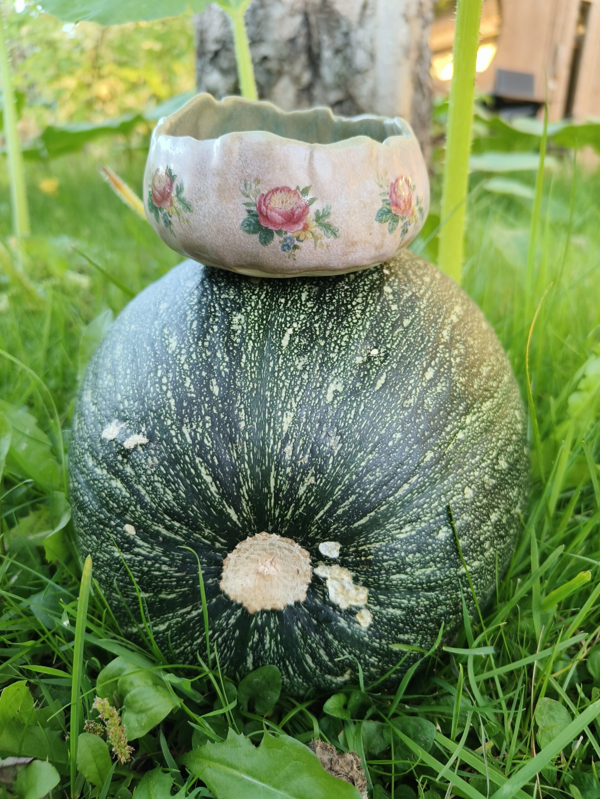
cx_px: 300
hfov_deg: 56.8
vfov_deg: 71.6
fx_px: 555
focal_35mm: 24
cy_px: 400
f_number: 1.8
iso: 125
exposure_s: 1/60
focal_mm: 5.59
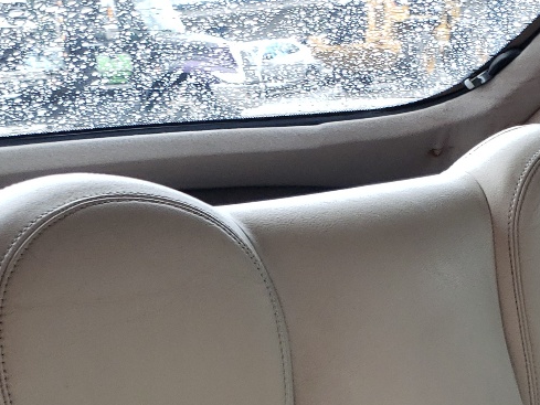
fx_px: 1326
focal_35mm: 85
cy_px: 616
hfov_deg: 22.5
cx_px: 473
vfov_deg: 15.9
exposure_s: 1/161
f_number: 1.5
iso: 50
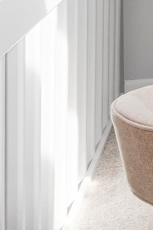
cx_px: 466
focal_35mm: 103
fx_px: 657
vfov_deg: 17.3
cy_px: -142
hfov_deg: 9.9
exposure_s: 1/2.5
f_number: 8
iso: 320
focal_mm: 10
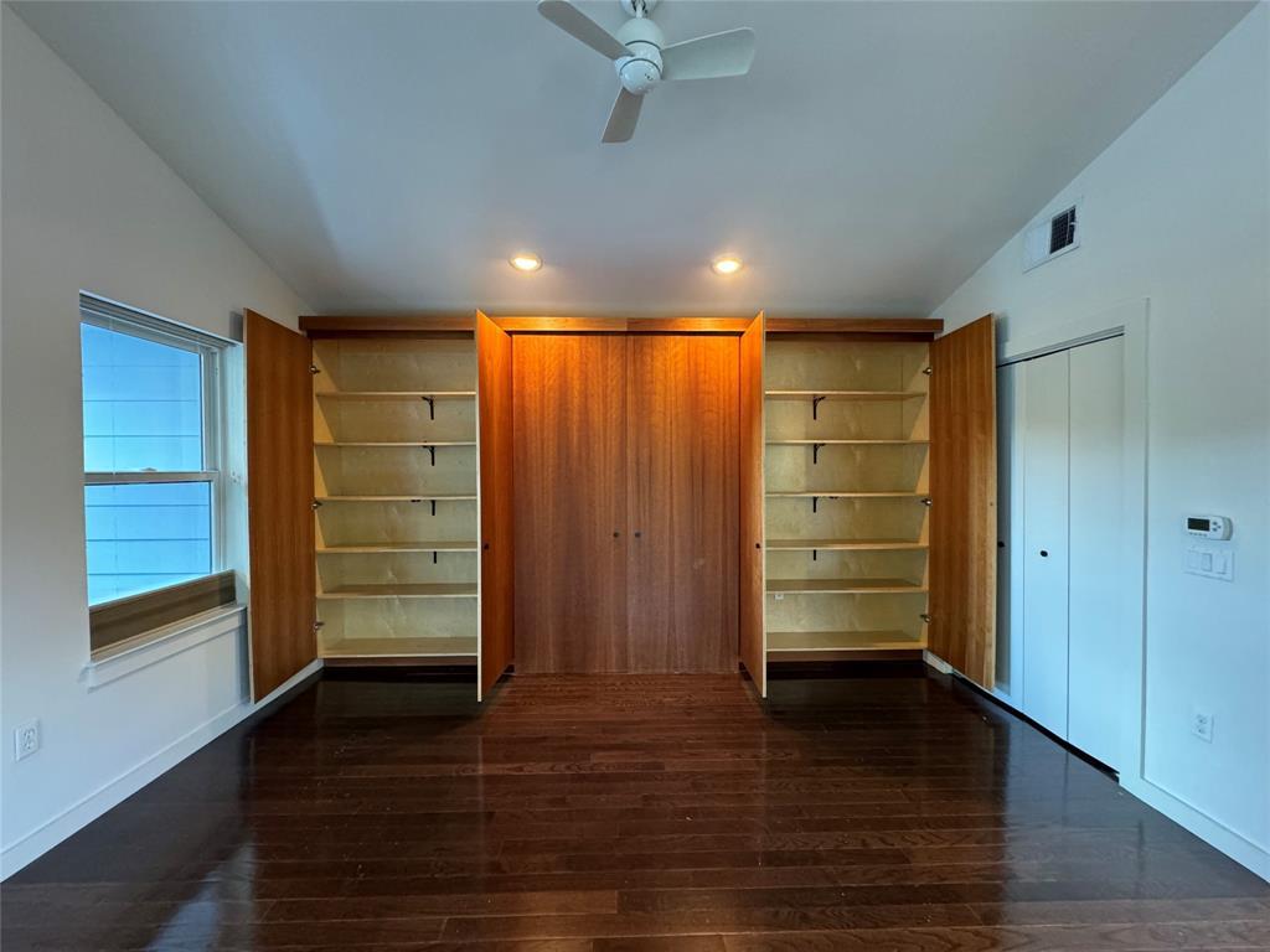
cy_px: 476
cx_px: 635
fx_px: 514
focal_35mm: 14
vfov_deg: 85.7
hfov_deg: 102.1
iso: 800
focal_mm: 2.22
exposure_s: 1/60
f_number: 2.2
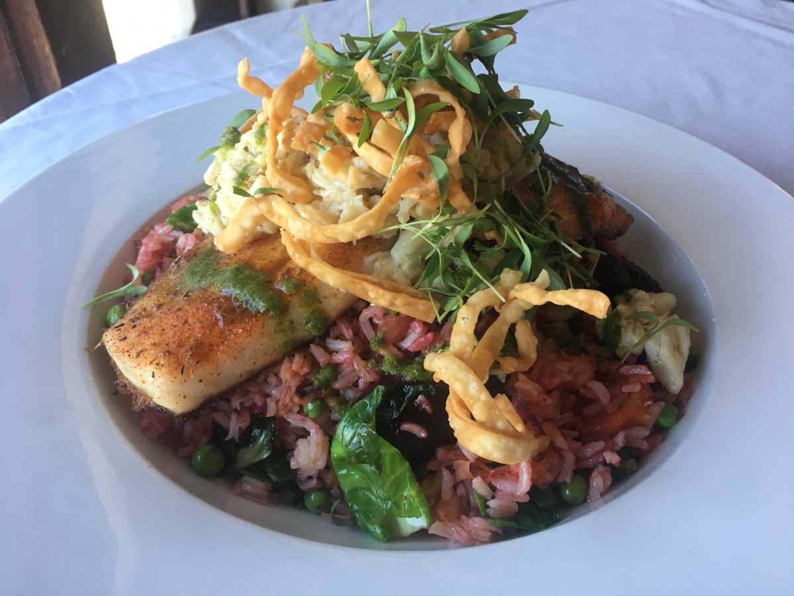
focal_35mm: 29
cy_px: 298
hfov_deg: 61.7
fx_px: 665
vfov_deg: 48.2
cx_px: 397
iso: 40
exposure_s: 1/30
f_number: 2.2
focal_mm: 4.15
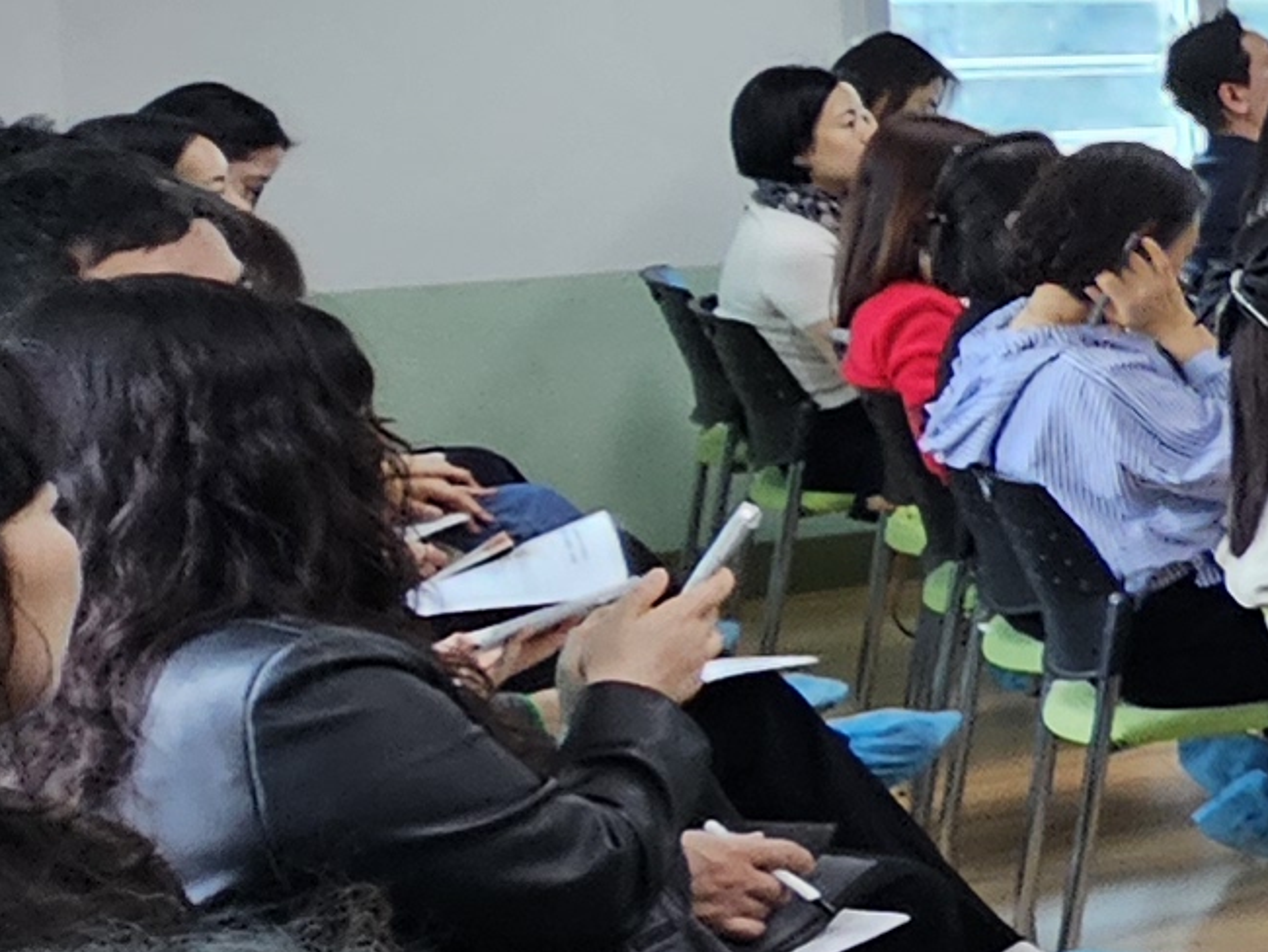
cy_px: 209
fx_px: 2932
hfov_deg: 15.0
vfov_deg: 18.3
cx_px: 3024
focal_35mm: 80
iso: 100
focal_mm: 2.2
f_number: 2.2
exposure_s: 1/60
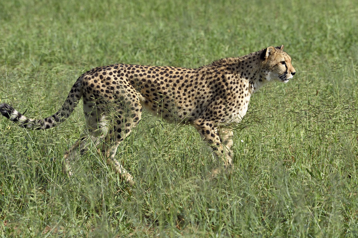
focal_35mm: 200
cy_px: 119
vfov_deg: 6.9
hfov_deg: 10.3
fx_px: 1988
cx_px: 179
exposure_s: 1/1000
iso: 400
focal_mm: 200
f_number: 7.1
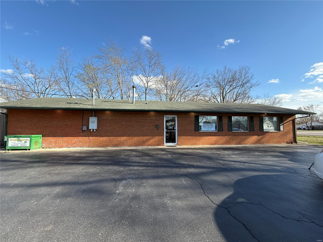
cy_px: 121
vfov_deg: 85.7
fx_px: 131
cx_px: 162
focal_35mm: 14
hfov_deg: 102.1
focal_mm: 2.22
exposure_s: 1/574
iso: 50
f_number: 2.2
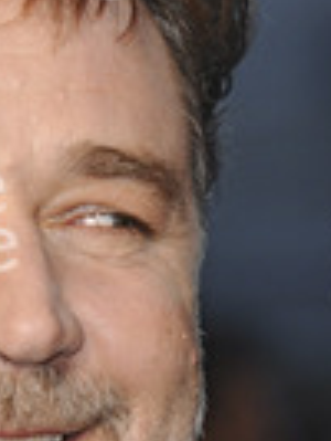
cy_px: 418
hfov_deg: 3.3
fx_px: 5810
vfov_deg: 4.3
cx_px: -55
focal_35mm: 456
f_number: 5
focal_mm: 105
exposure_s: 1/200
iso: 320
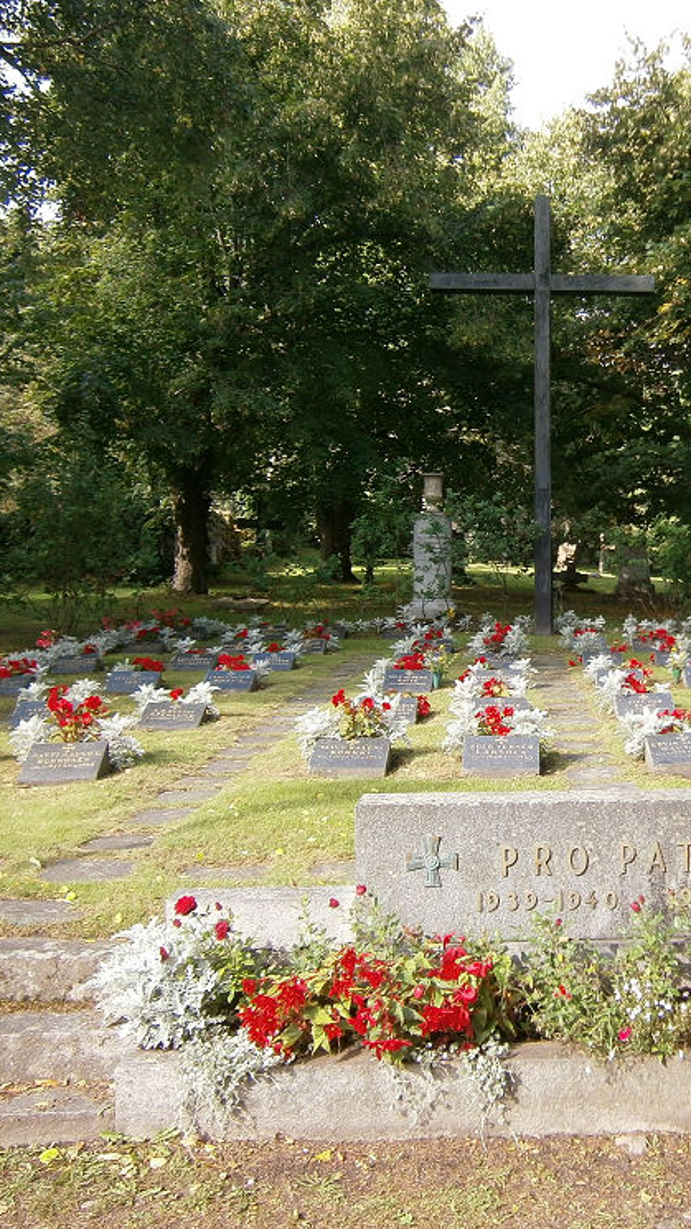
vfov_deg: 52.8
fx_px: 1238
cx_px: 595
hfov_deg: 30.1
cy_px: 614
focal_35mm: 38
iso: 80
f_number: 2.8
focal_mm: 4.7
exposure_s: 1/200
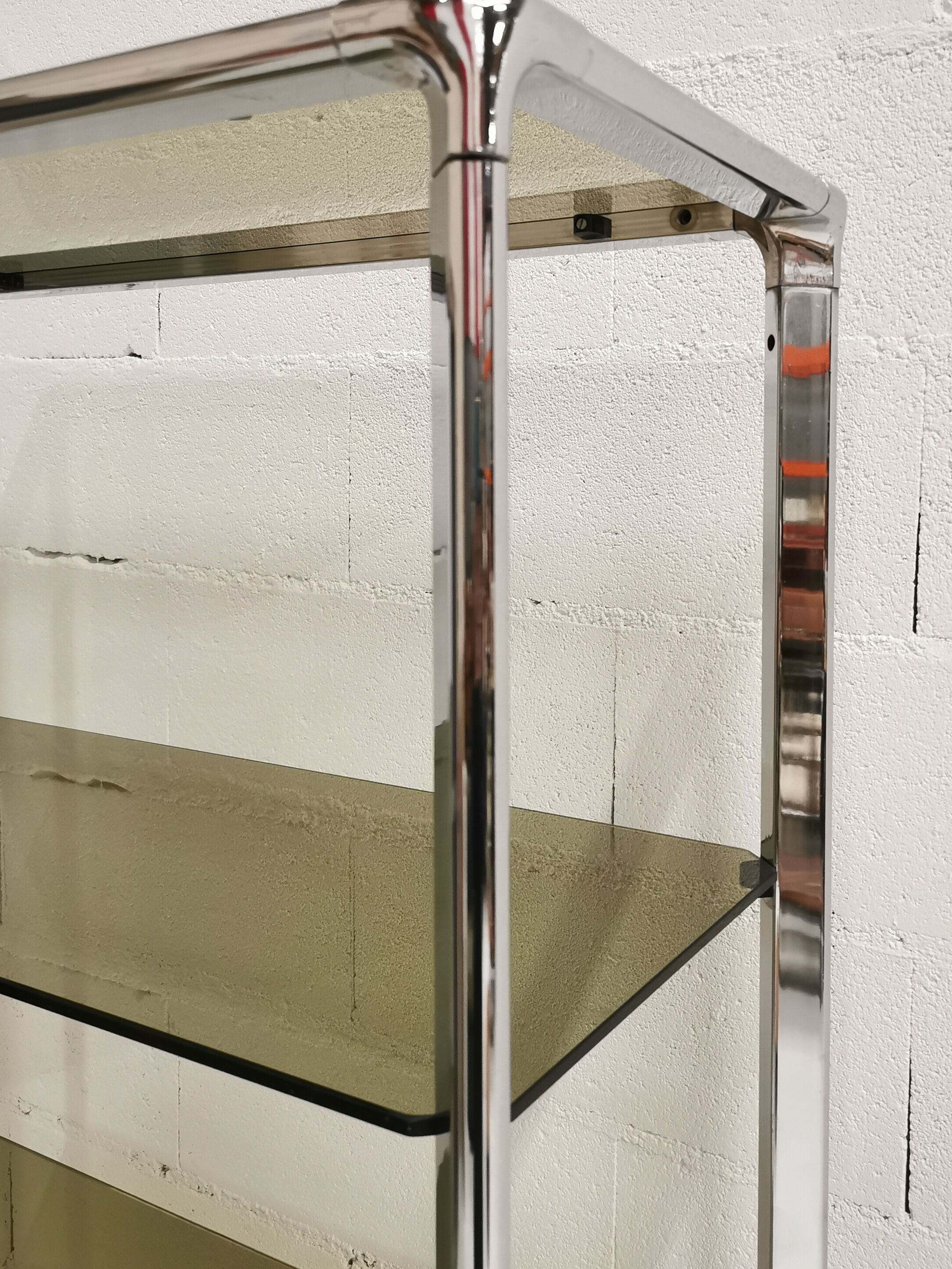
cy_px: 538
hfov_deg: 41.7
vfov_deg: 53.7
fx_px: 1247
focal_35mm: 34
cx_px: 533
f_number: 1.8
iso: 500
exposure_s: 1/33.3
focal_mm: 5.58
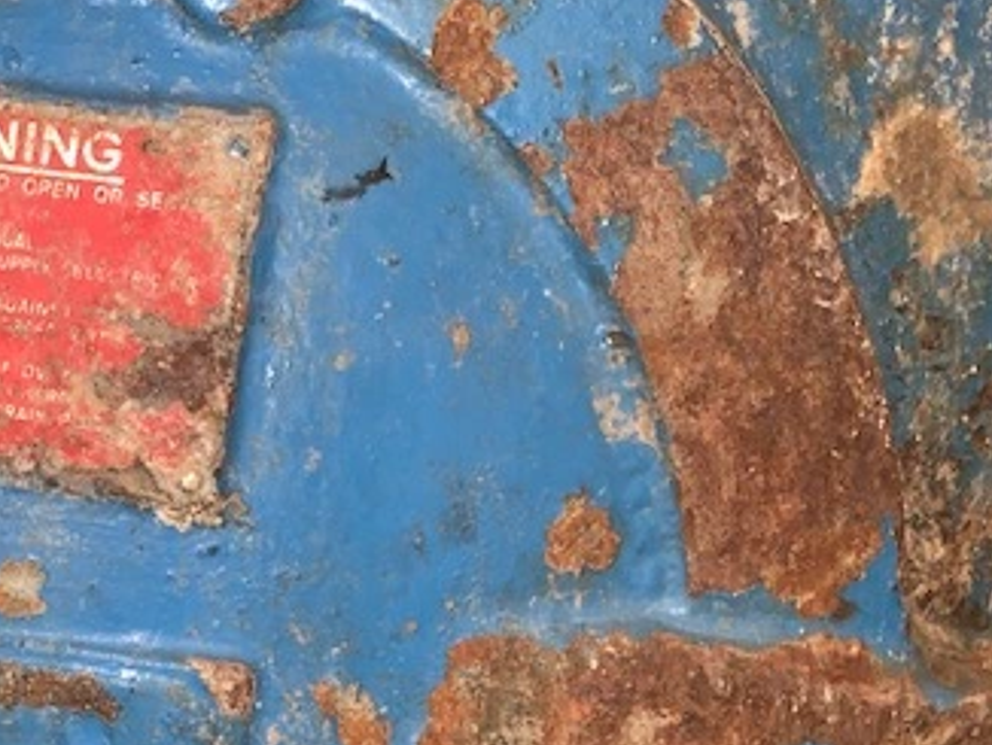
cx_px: 21
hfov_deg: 34.4
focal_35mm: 51
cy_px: 483
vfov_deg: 28.4
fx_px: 1463
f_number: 1.8
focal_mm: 4.25
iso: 25
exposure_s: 1/4
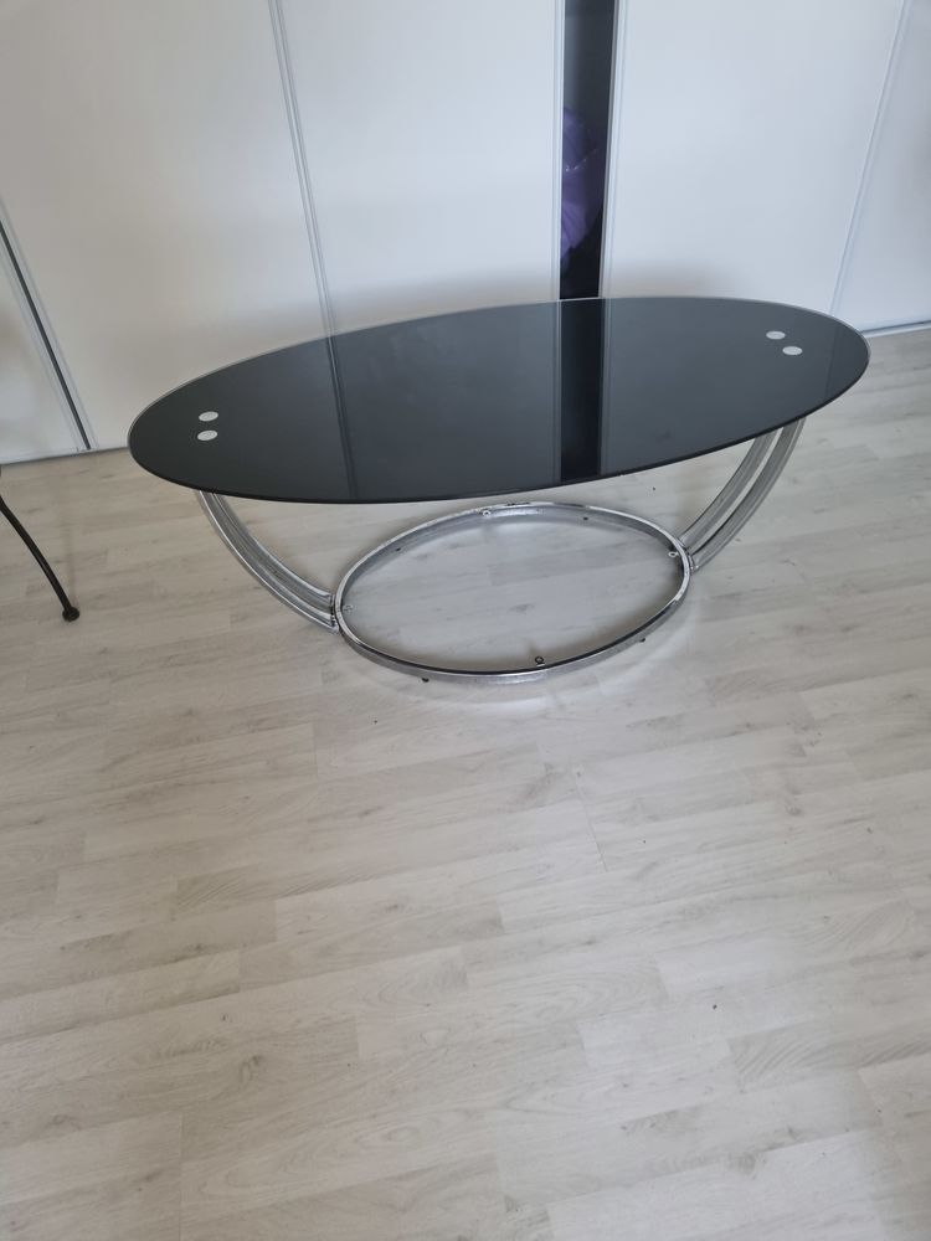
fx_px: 932
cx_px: 466
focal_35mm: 26
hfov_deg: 53.1
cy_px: 620
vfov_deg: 67.3
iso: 200
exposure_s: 1/50
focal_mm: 5.4
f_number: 1.8
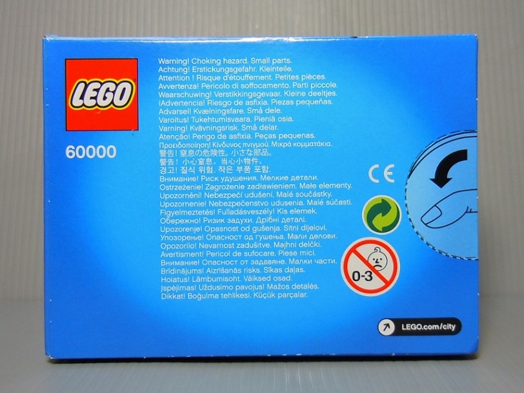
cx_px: 262
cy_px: 196
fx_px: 454
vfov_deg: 46.8
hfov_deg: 60.0
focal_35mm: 30
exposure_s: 1/20
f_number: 3.5
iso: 100
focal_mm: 5.4
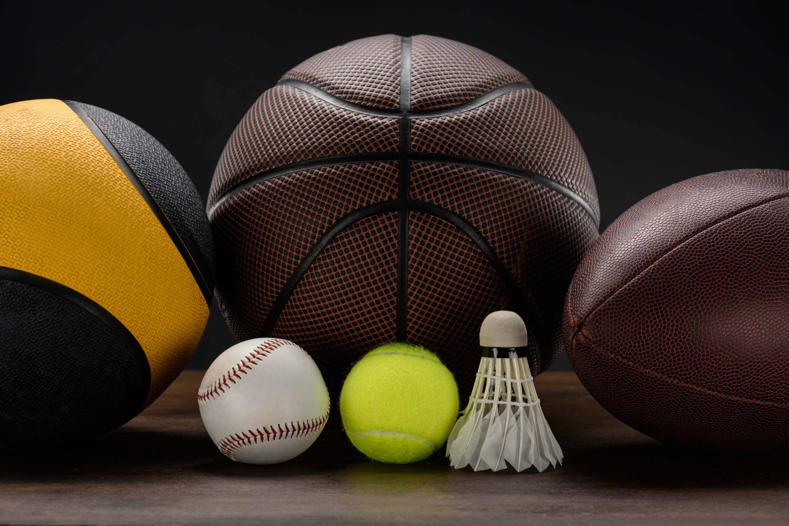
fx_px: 2302
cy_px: 263
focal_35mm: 105
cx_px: 394
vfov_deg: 13.1
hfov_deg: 19.4
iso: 80
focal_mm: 105
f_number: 11
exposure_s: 1/200
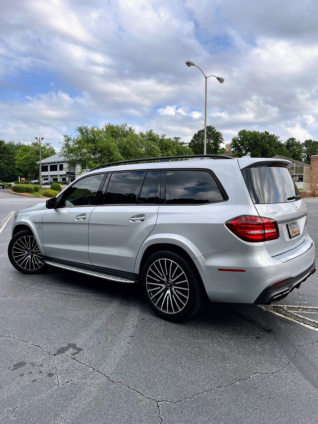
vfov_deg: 67.3
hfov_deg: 53.1
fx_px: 318
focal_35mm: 26
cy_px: 212
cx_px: 159
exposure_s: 1/2268
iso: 50
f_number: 1.6
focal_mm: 5.1
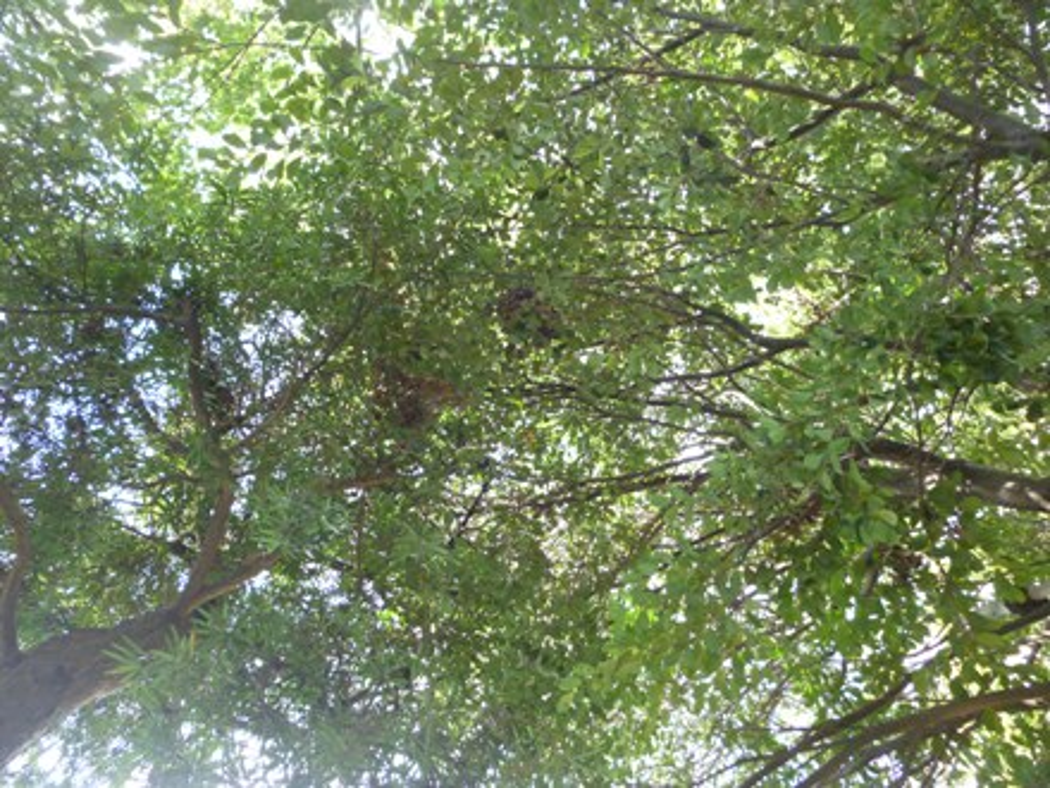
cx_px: 525
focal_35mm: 28
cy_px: 394
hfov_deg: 63.4
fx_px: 849
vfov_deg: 49.7
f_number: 3.1
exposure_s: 1/60
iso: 200
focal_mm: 5
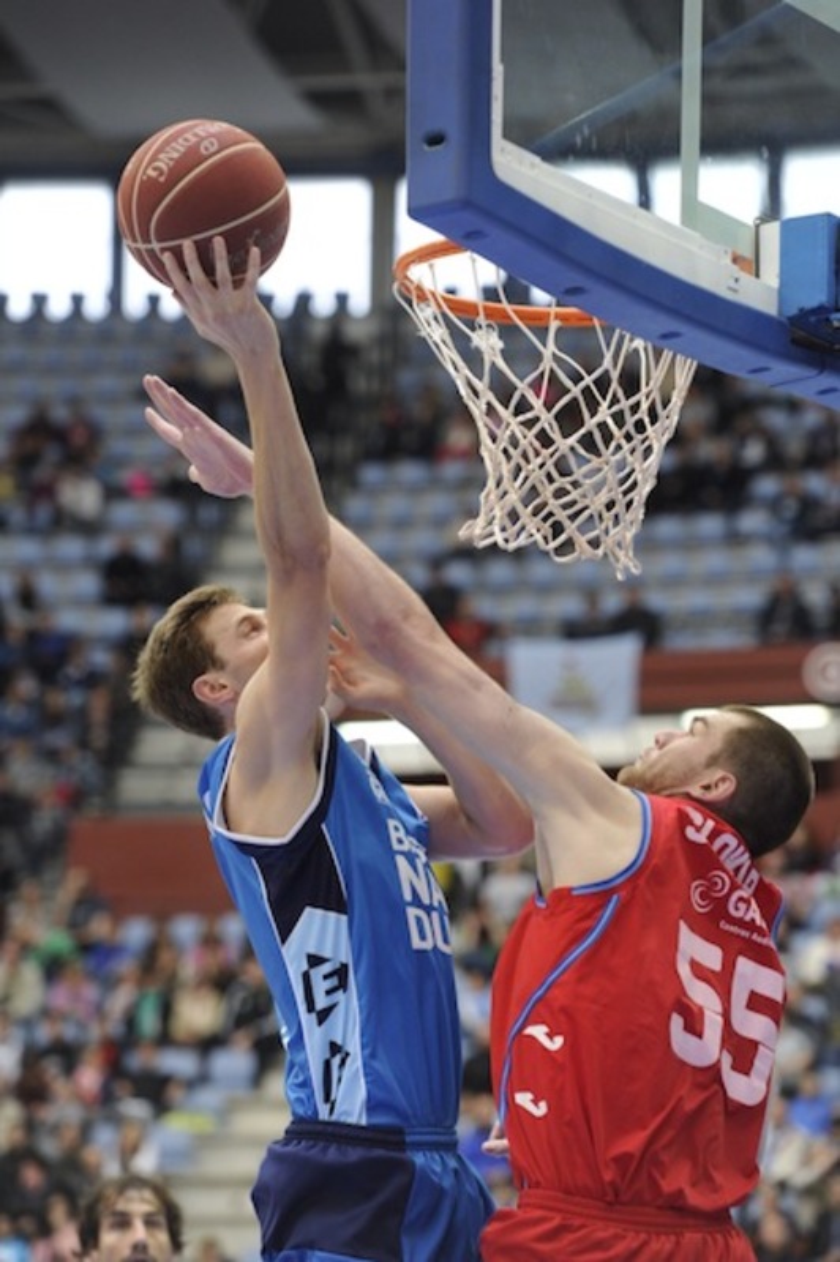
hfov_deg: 9.8
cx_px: 420
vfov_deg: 14.7
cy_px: 631
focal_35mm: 140
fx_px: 4908
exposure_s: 1/800
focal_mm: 140
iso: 2500
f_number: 4
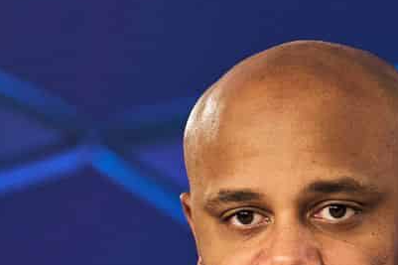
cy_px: 419
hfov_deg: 3.2
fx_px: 7028
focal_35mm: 636
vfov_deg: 2.2
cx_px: 265
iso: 640
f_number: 2.8
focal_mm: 170
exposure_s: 1/160
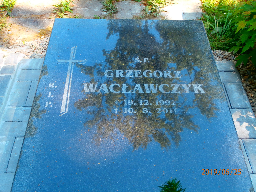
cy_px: 96
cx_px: 128
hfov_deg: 40.4
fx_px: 348
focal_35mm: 47
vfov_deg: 30.9
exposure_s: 1/80
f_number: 4.2
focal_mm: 8.29
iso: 100
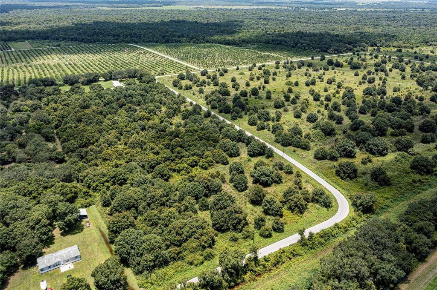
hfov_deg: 65.5
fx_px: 340
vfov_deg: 46.3
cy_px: 145
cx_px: 218
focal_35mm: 28
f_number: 4
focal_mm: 10.26
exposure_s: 1/120
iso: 100
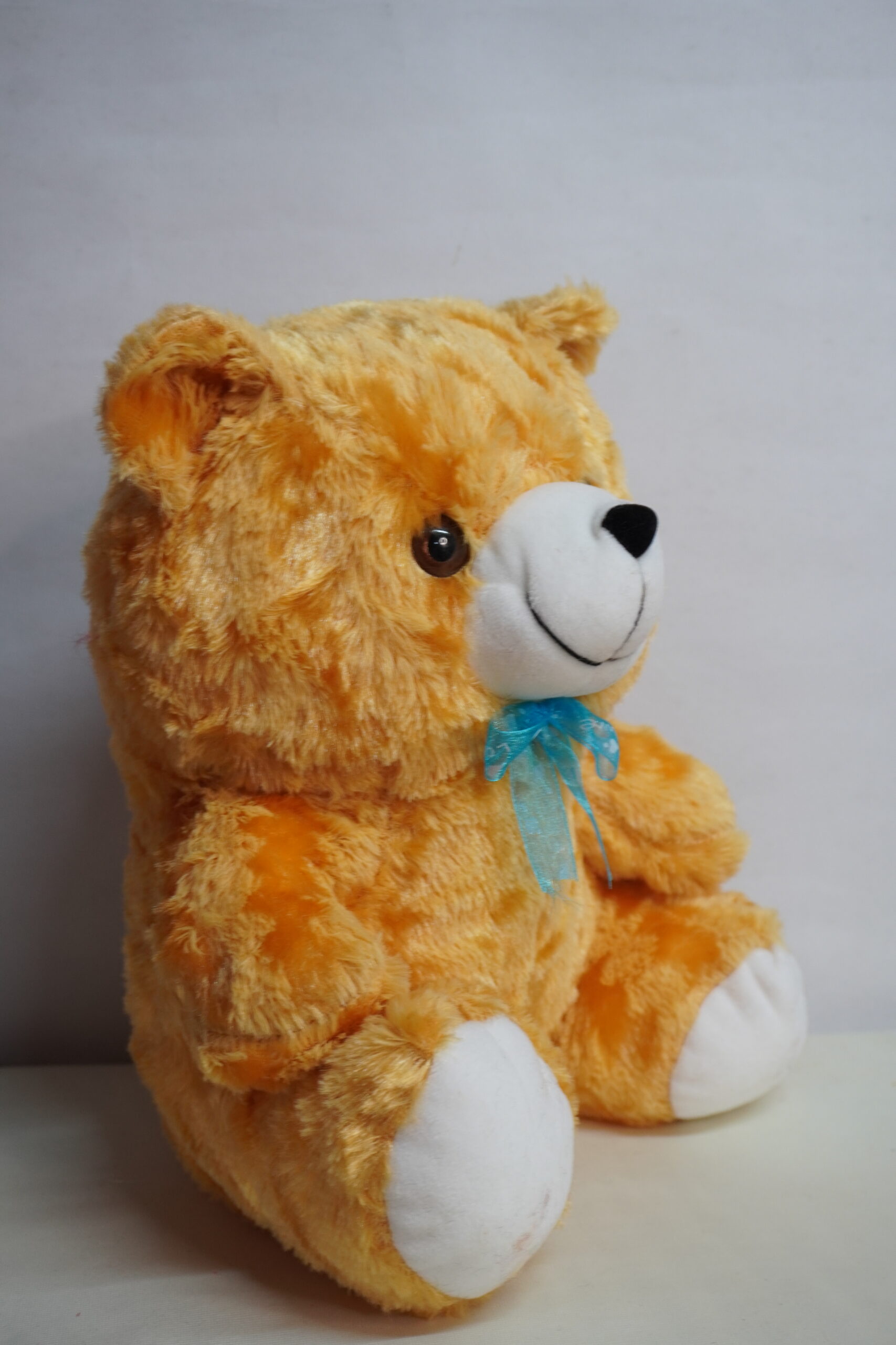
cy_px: 672
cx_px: 448
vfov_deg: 46.4
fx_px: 1568
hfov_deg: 31.9
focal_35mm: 42
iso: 500
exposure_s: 1/25
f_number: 5.6
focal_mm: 28
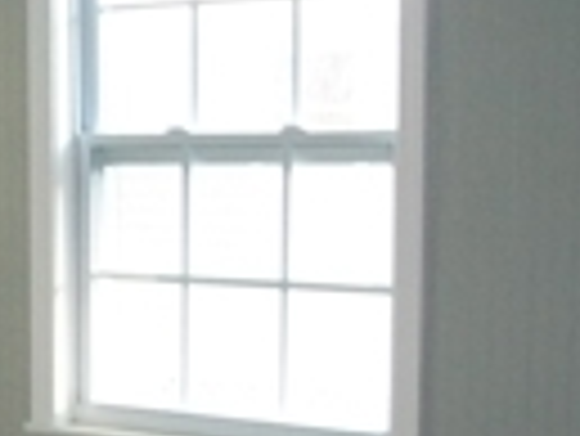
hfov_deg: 18.3
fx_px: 1660
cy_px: 436
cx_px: -207
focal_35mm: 99
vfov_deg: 14.7
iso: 200
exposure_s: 1/30
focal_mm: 5.7
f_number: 2.9
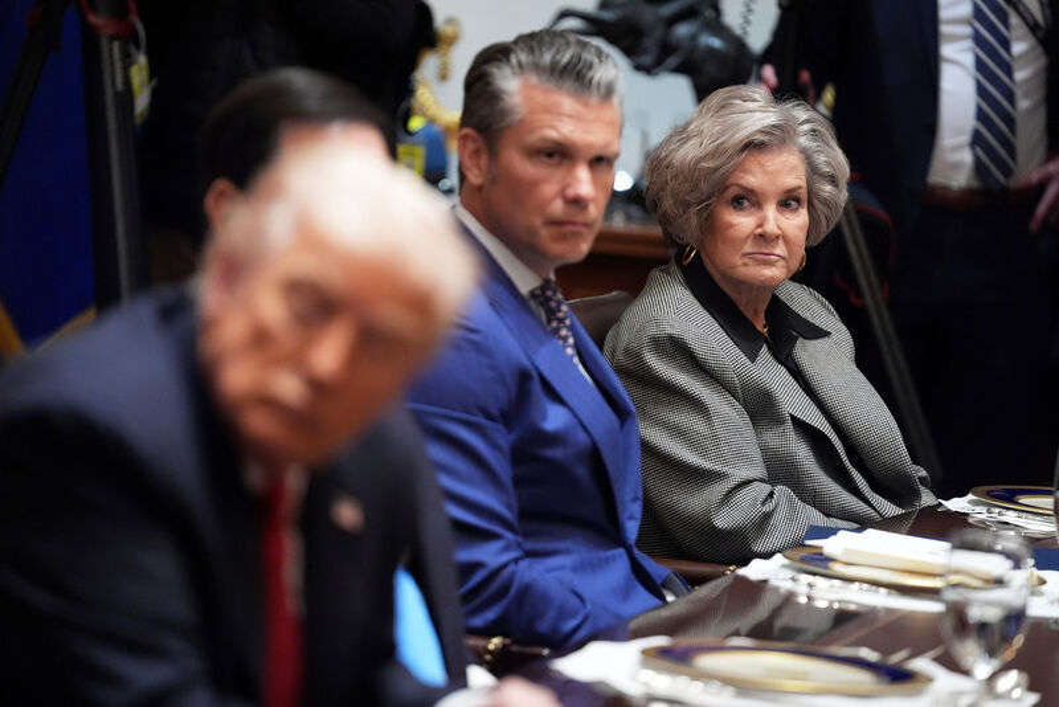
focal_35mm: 200
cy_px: 354
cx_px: 530
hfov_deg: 10.3
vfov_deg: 6.9
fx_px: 5885
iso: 4000
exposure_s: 1/250
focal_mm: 200
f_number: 2.8
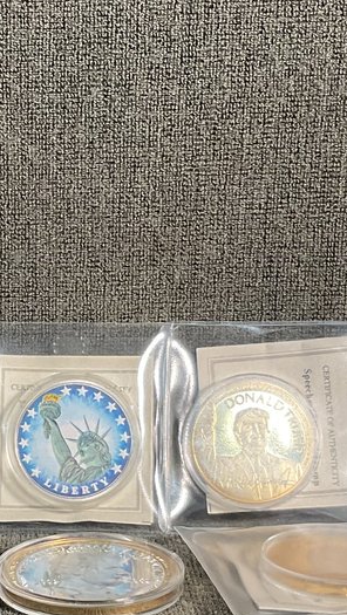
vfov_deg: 23.1
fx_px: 1486
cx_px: 22
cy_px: 470
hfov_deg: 13.2
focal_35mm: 91
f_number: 1.8
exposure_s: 1/60
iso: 80
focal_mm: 3
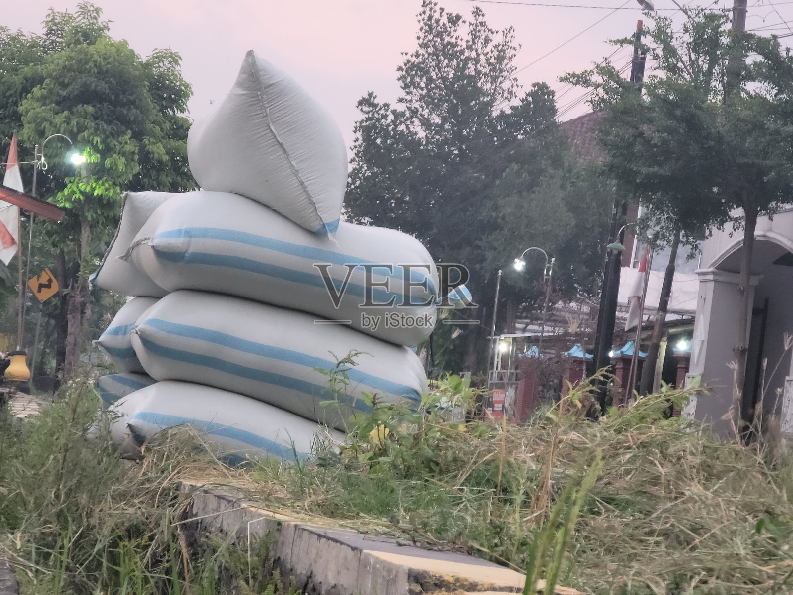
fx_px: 2818
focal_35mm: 123
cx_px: 396
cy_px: 298
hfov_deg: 16.0
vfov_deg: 12.0
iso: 500
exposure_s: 1/60
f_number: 3
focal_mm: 14.2
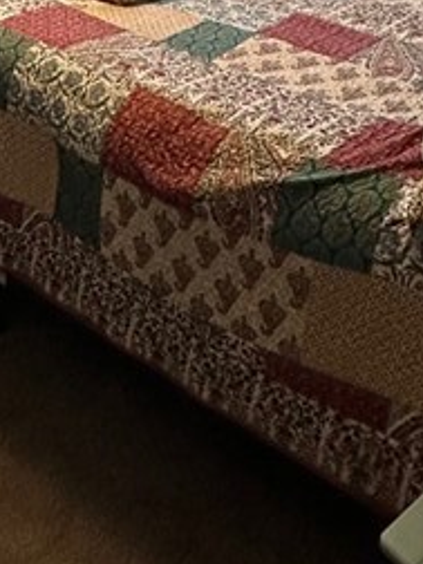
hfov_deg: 25.5
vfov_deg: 27.7
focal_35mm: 57
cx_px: 137
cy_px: -181
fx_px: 929
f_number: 2.2
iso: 400
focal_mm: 2.22
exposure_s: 1/60
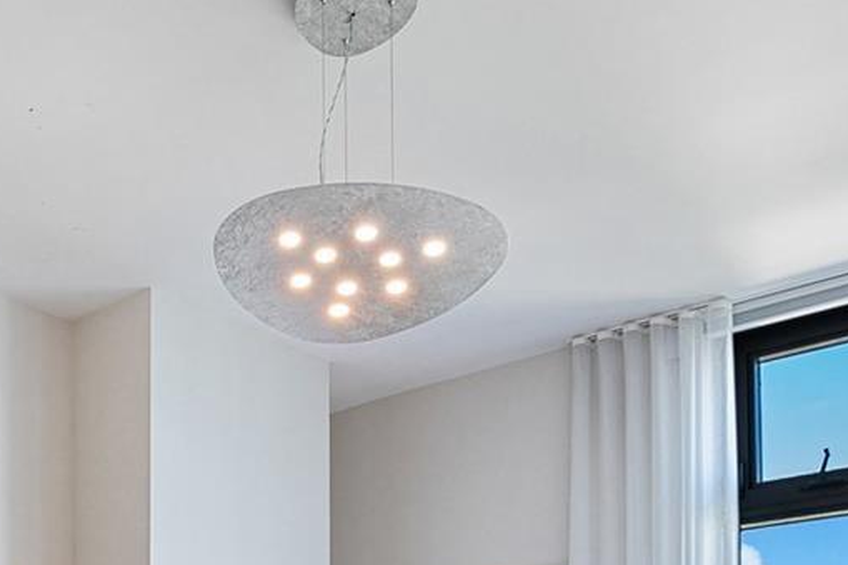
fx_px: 1036
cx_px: 162
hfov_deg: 42.4
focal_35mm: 44
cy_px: 805
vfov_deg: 24.8
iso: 100
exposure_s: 1/15
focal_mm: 7
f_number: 4
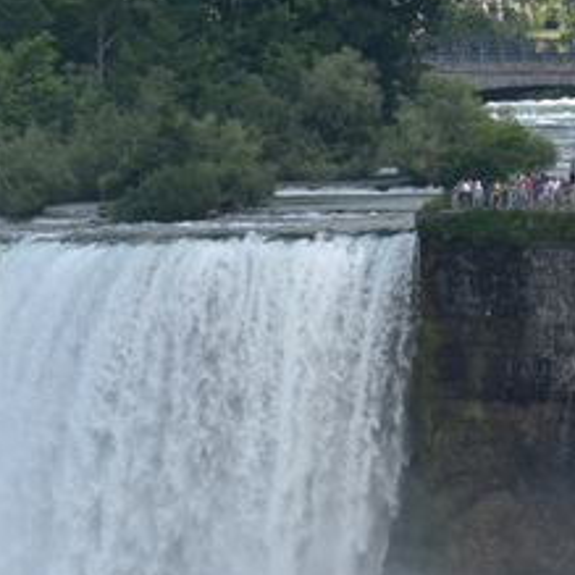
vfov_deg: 3.5
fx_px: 9321
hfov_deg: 3.5
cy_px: 428
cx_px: -53
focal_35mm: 496
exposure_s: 1/250
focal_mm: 100
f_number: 8
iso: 100
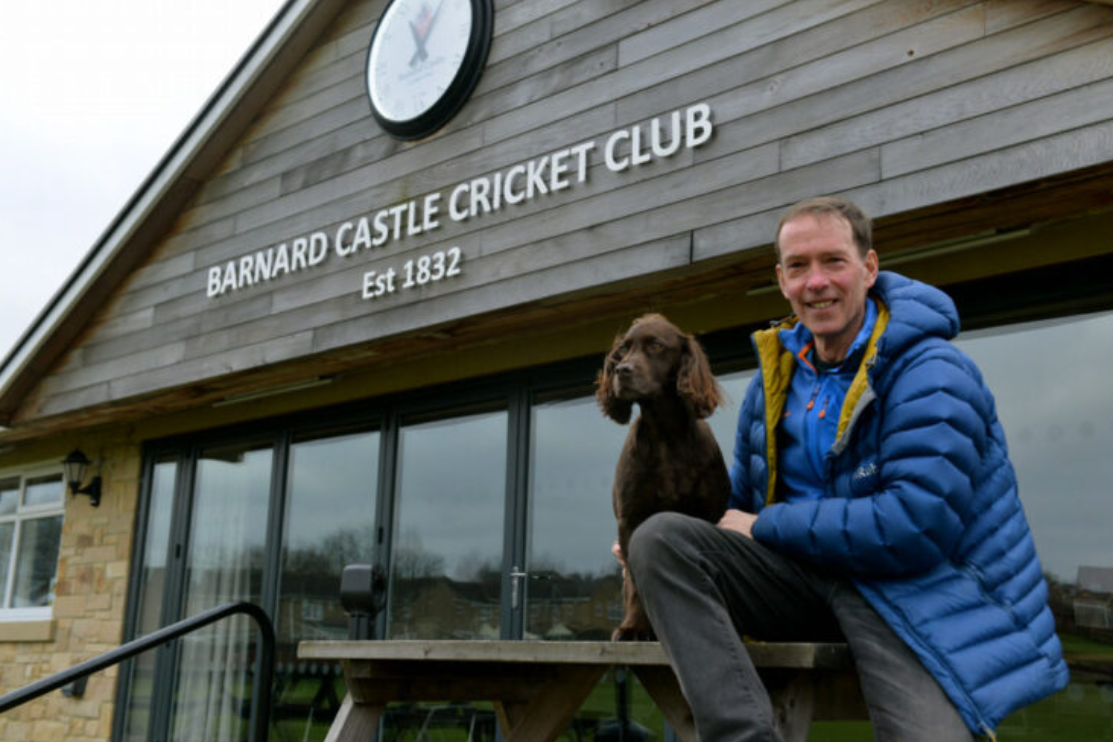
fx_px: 1267
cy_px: 379
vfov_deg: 32.6
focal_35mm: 41
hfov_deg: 47.4
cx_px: 561
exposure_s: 1/800
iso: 1000
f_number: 5.6
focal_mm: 40
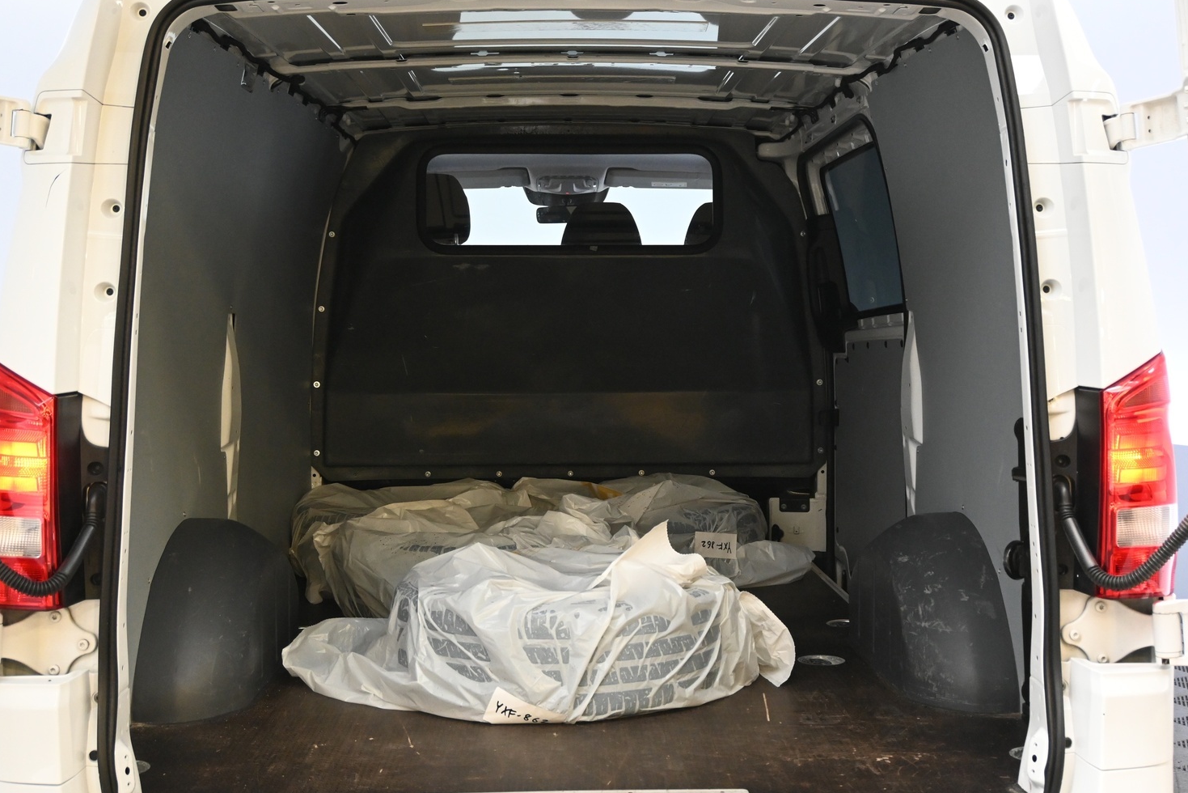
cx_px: 613
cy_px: 402
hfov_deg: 45.4
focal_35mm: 43
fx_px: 1419
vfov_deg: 31.2
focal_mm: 26
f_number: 4.5
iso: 2200
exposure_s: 1/40
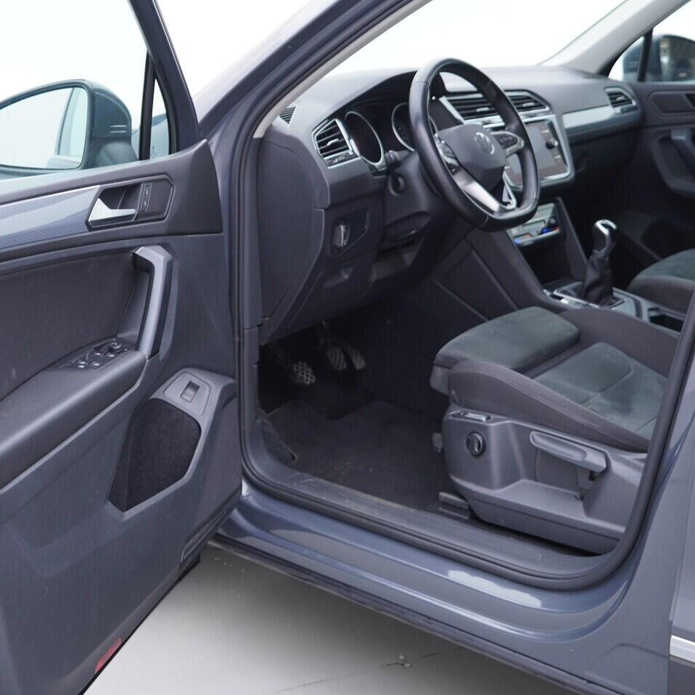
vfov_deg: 36.8
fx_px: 1045
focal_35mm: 46
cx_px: 303
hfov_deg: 36.7
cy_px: 348
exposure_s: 1/40
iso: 160
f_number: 2.8
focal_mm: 24
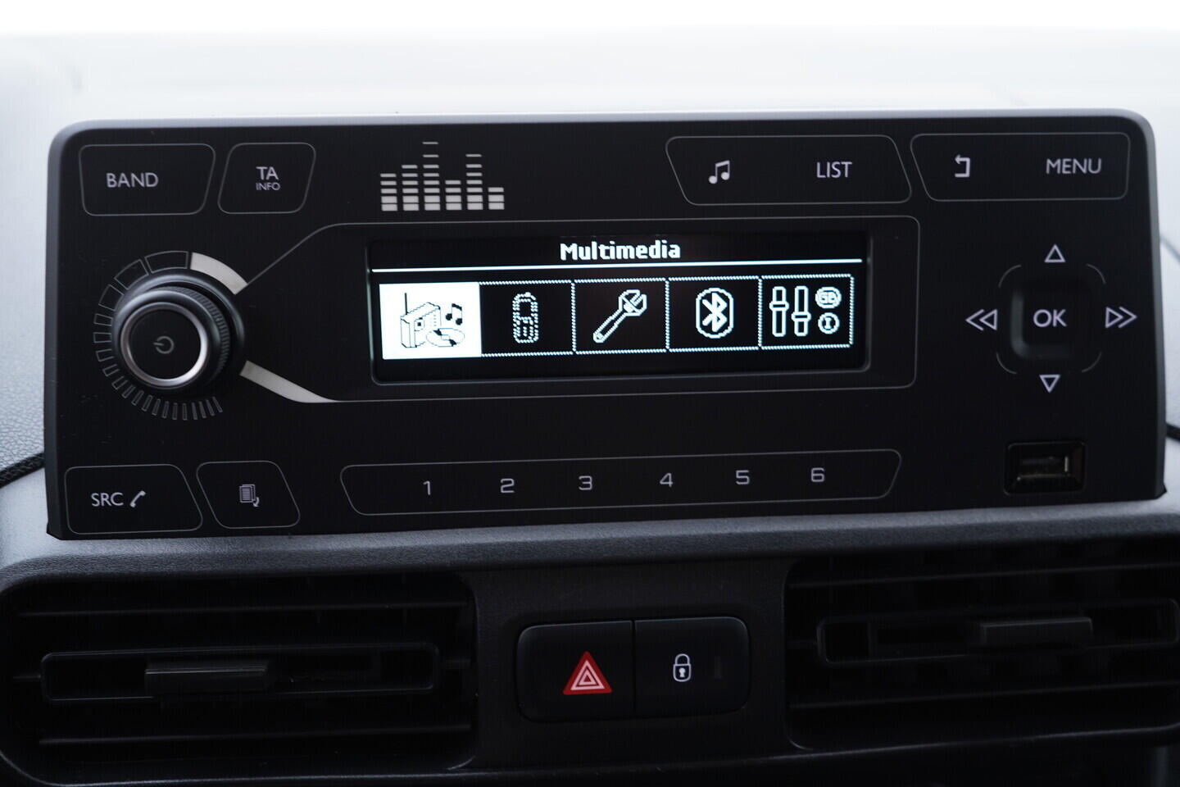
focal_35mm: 36
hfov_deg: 53.1
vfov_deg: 36.9
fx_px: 1180
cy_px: 394
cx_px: 590
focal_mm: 24
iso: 250
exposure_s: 1/40
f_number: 2.8
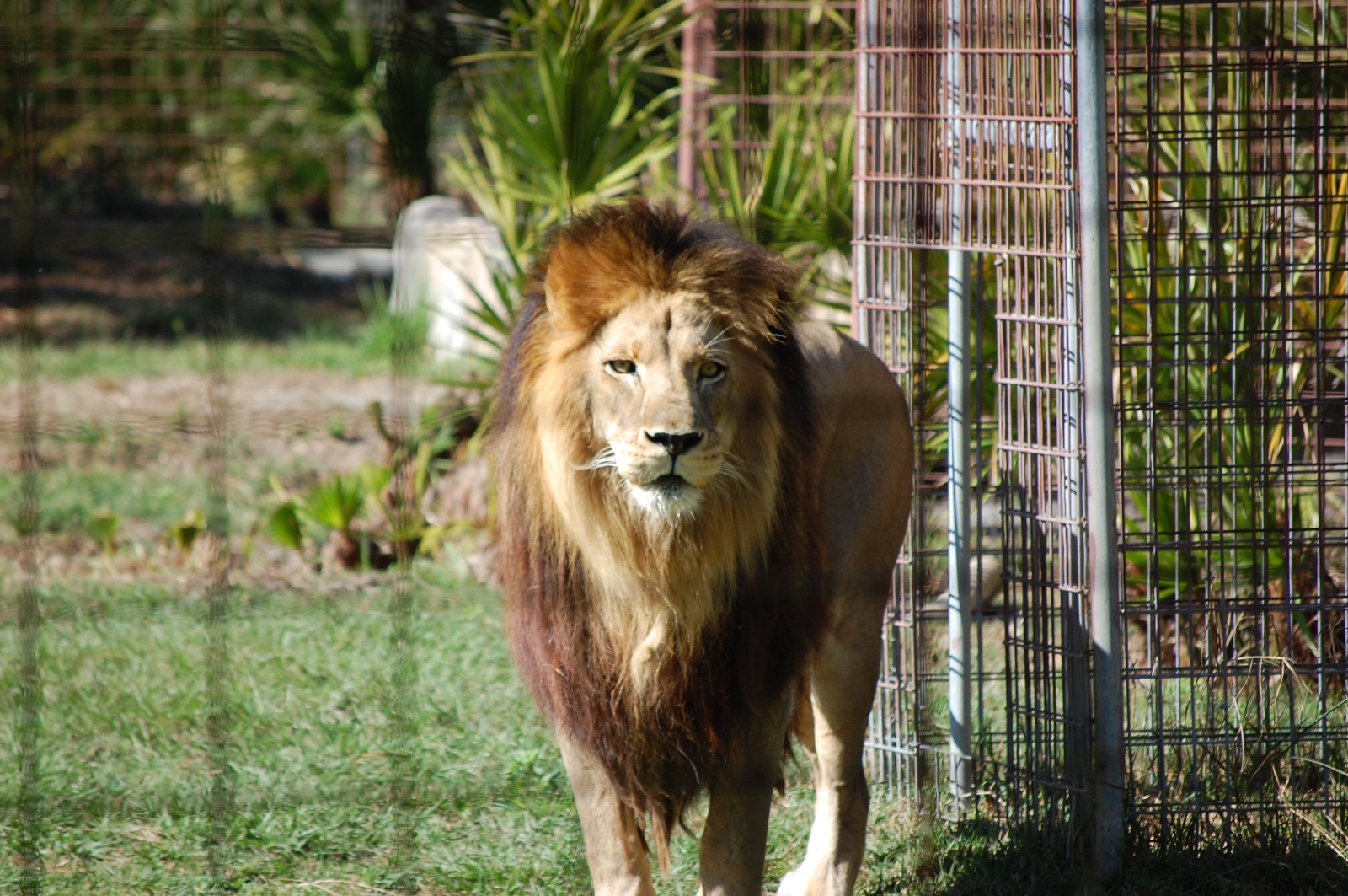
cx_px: 674
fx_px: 11221
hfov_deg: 6.9
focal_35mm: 300
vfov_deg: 4.6
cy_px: 448
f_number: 5.6
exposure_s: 1/640
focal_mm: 200
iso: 400
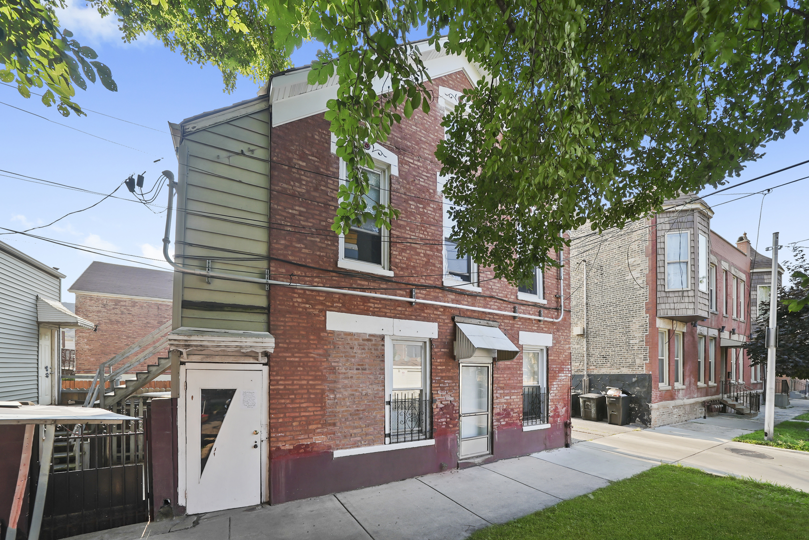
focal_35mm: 12
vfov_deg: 90.1
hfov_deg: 112.6
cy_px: 270
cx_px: 404
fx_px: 270
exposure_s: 1/100
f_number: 4.5
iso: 80
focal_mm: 12
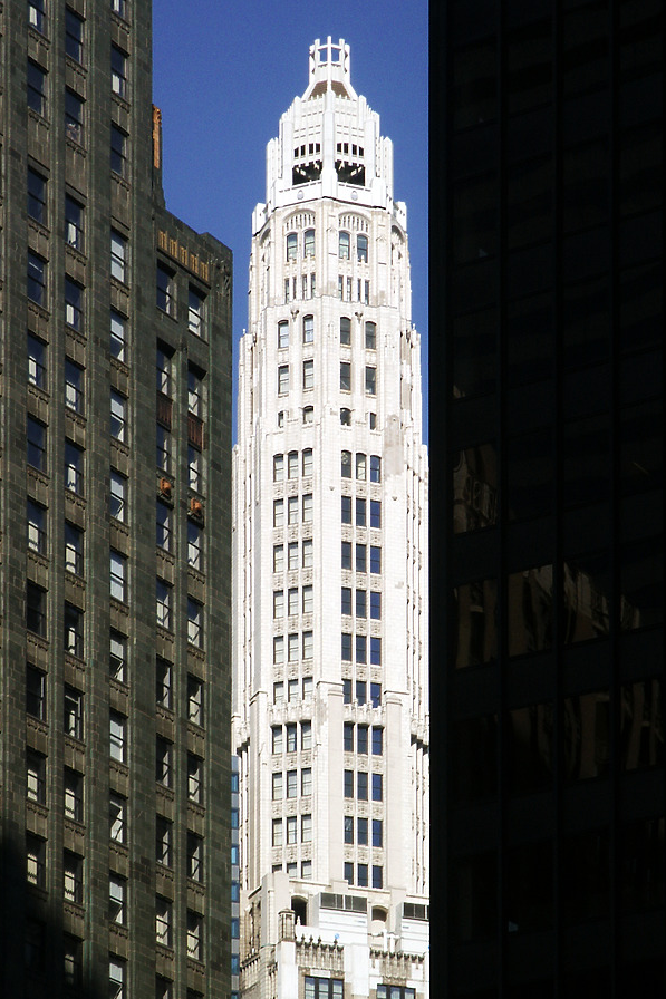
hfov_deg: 9.7
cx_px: 325
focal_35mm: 141
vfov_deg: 14.6
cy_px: 501
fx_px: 3914
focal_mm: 27.54
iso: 64
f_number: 8
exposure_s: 1/250
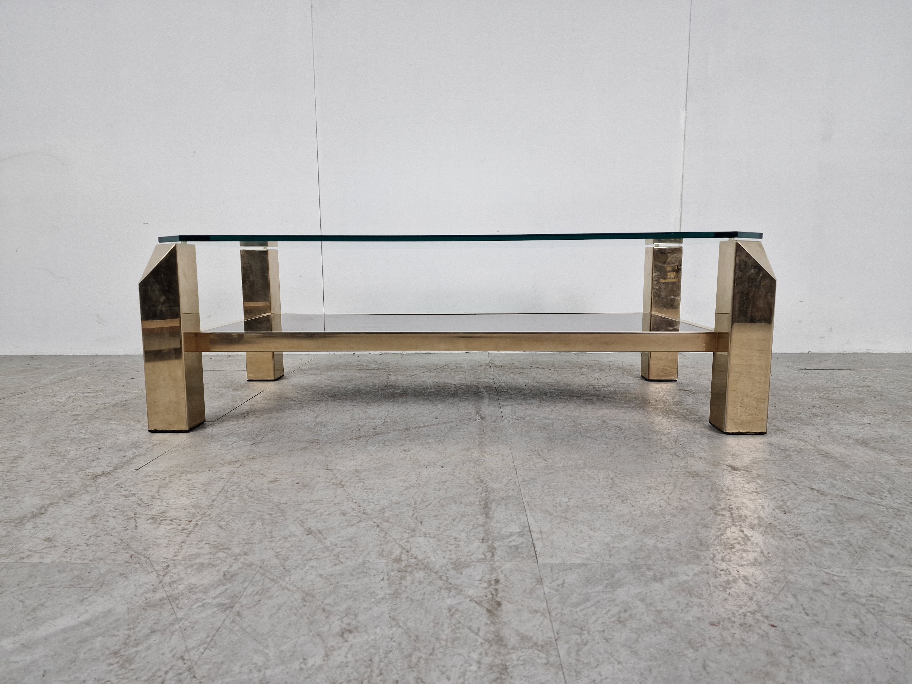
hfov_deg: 73.9
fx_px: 606
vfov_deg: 58.9
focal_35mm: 23
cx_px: 456
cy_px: 342
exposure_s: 1/180
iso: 125
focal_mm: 6.4
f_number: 1.8
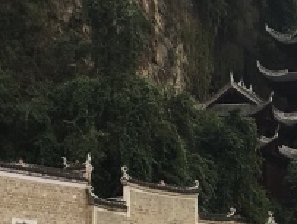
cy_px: 326
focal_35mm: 146
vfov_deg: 9.9
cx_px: 522
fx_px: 1255
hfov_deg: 12.4
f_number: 2.2
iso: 25
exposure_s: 1/534
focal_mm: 4.15
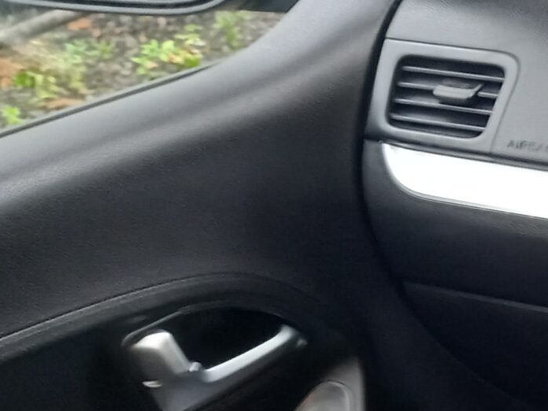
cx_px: 957
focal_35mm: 92
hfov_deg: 17.6
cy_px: 429
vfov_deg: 15.7
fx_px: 1456
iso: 200
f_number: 2
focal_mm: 4.6
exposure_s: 1/24
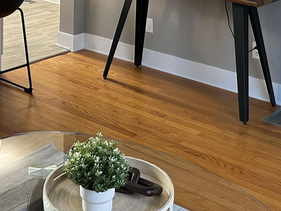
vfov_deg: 19.3
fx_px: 576
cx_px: 108
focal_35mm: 71
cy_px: -53
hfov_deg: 27.3
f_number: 1.5
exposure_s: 1/60
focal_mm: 5.7
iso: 200
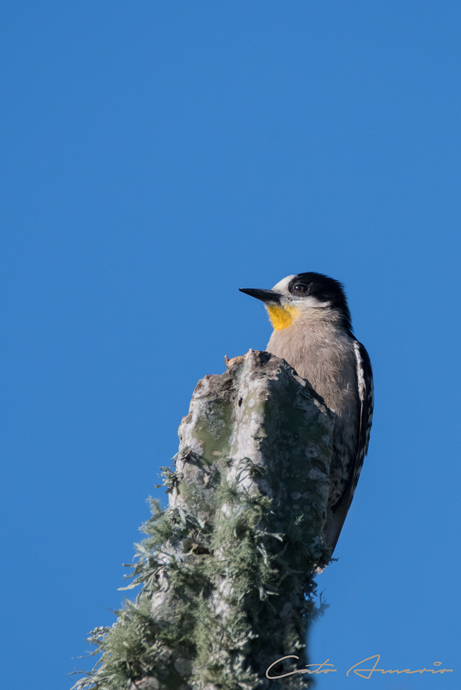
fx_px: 17263
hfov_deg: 1.5
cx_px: 230
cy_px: 345
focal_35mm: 900
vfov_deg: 2.3
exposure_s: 1/5000
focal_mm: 600
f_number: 8
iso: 1600
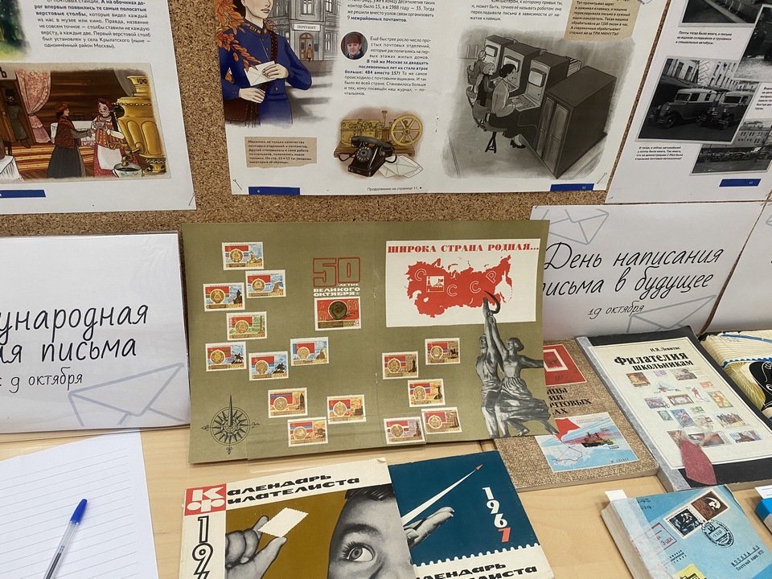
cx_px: 386
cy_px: 290
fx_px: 580
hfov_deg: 67.3
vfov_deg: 53.1
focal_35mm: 26
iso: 100
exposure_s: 1/50
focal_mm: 4.25
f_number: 1.8
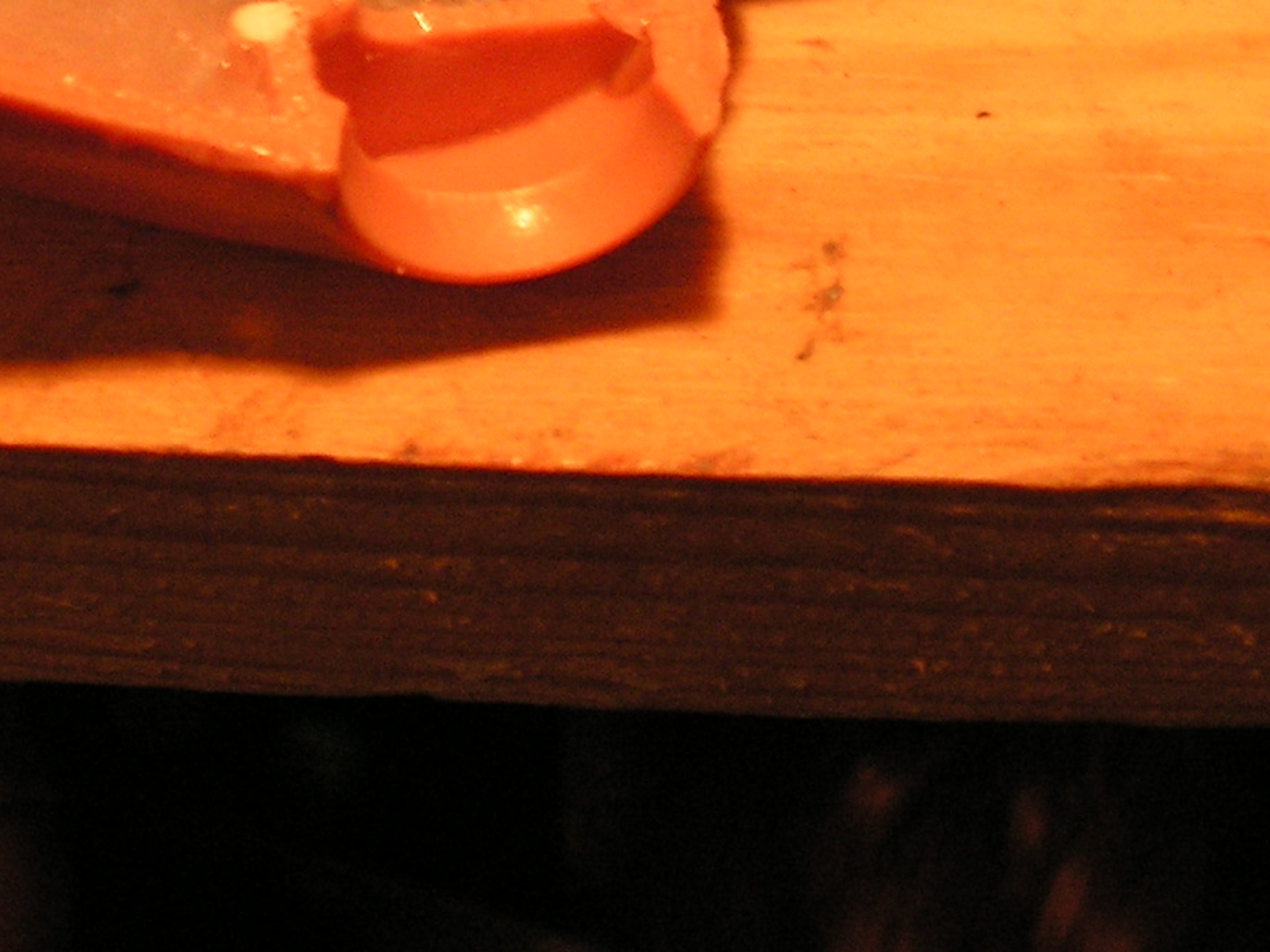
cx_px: 362
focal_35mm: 80
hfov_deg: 24.2
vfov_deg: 17.8
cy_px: -68
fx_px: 2934
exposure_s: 1/15
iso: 200
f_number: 3.2
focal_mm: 6
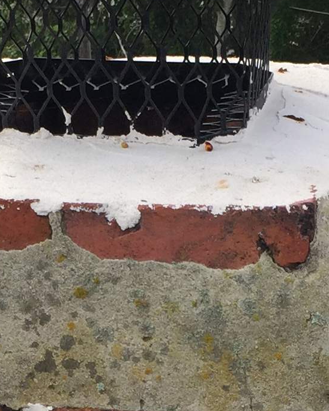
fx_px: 1642
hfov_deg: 11.4
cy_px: 443
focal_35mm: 135
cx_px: 122
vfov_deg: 14.0
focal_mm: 4.15
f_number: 2.2
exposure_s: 1/942
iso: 32
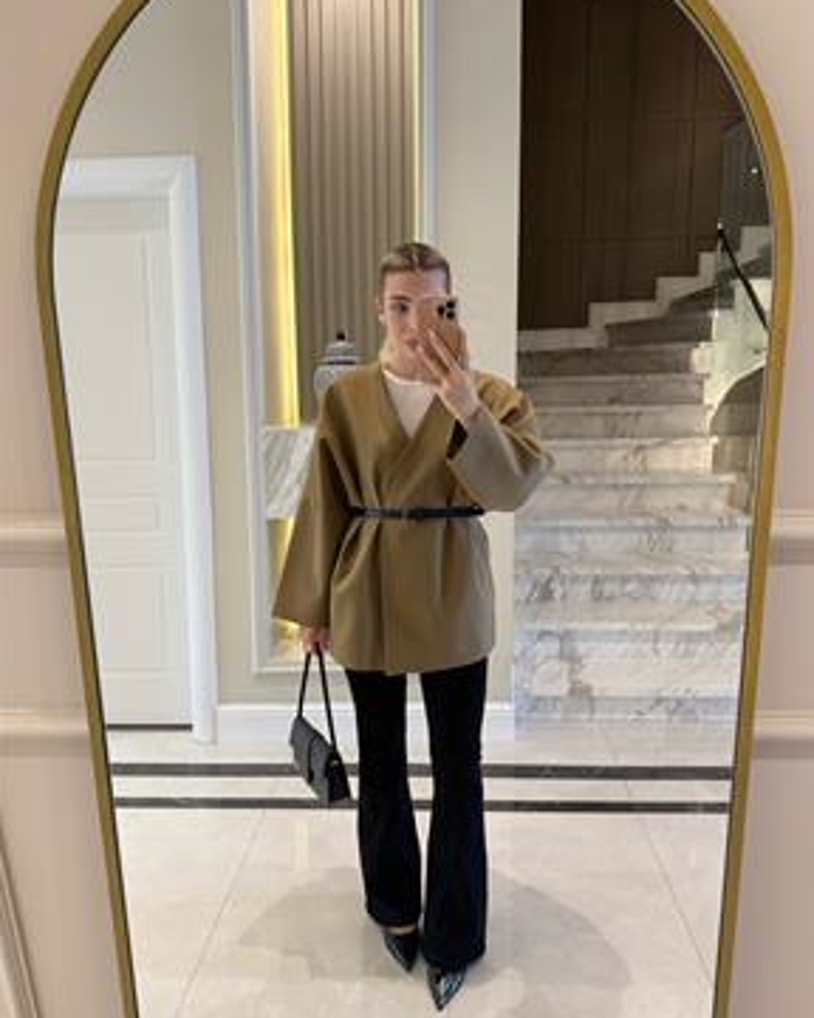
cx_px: 418
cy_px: 506
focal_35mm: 26
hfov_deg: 54.9
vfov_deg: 66.0
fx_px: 783
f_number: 1.78
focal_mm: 6.76
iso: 200
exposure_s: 1/99
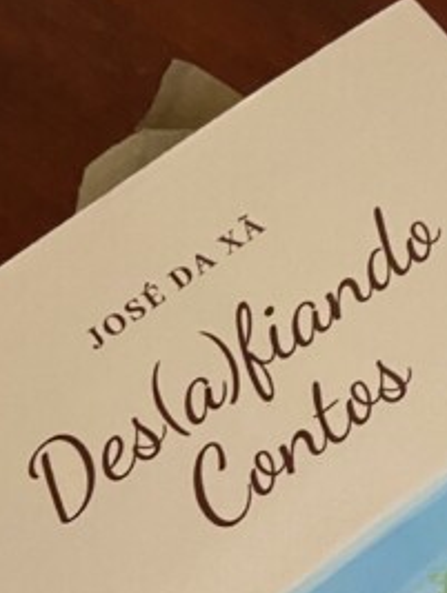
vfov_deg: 26.0
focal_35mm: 70
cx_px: 405
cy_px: 626
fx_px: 1202
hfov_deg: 20.6
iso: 640
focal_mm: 4.25
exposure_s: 1/30
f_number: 1.8
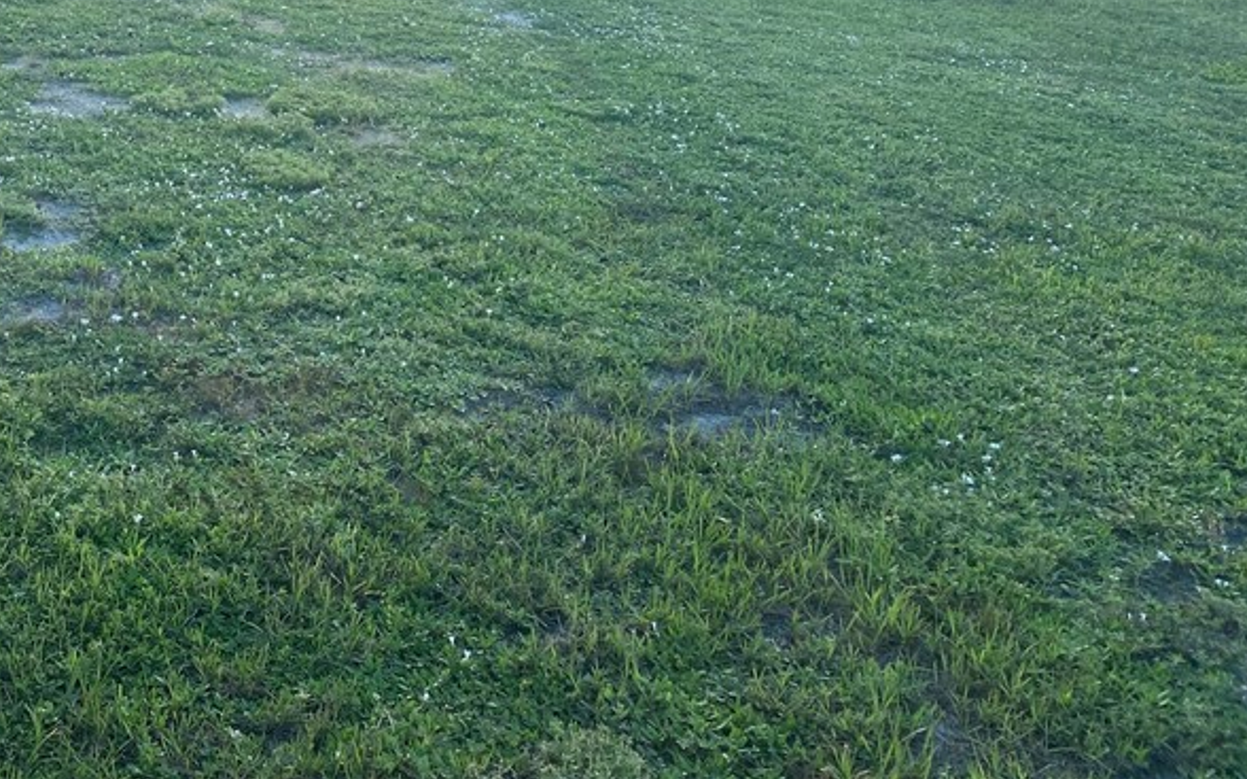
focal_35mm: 48
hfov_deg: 39.4
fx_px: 1631
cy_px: -34
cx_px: 172
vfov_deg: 25.3
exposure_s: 1/1464
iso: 32
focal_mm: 4.25
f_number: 1.8
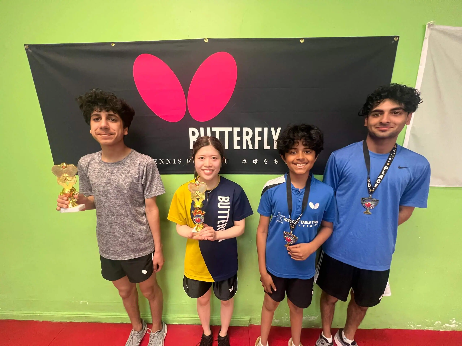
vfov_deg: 89.9
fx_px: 174
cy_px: 173
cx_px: 231
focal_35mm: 13
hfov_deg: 106.2
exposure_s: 1/60
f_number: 1.8
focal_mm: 1.6
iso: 400
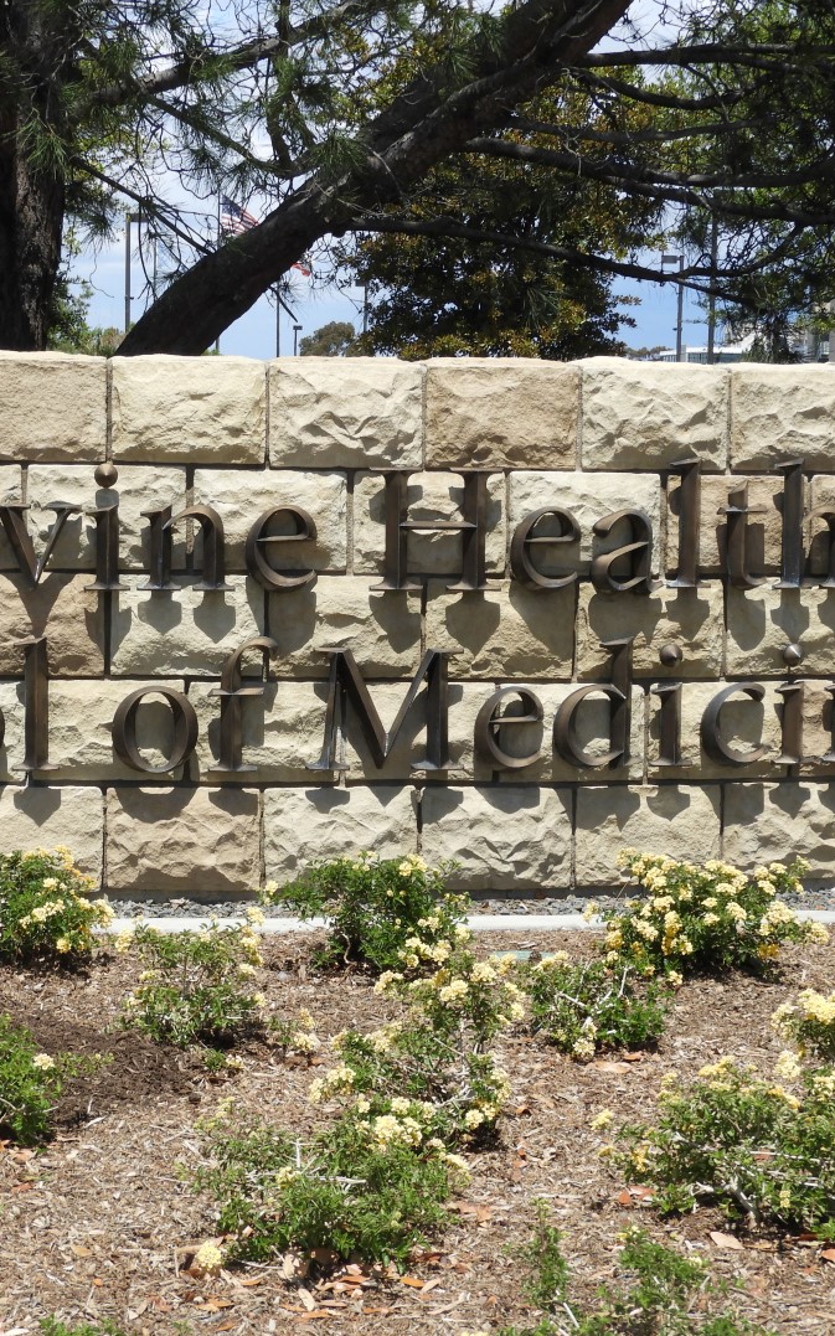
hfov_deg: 15.4
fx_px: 3095
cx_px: 337
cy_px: 667
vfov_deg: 24.4
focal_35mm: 85
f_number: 4.2
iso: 100
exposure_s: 1/800
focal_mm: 10.7
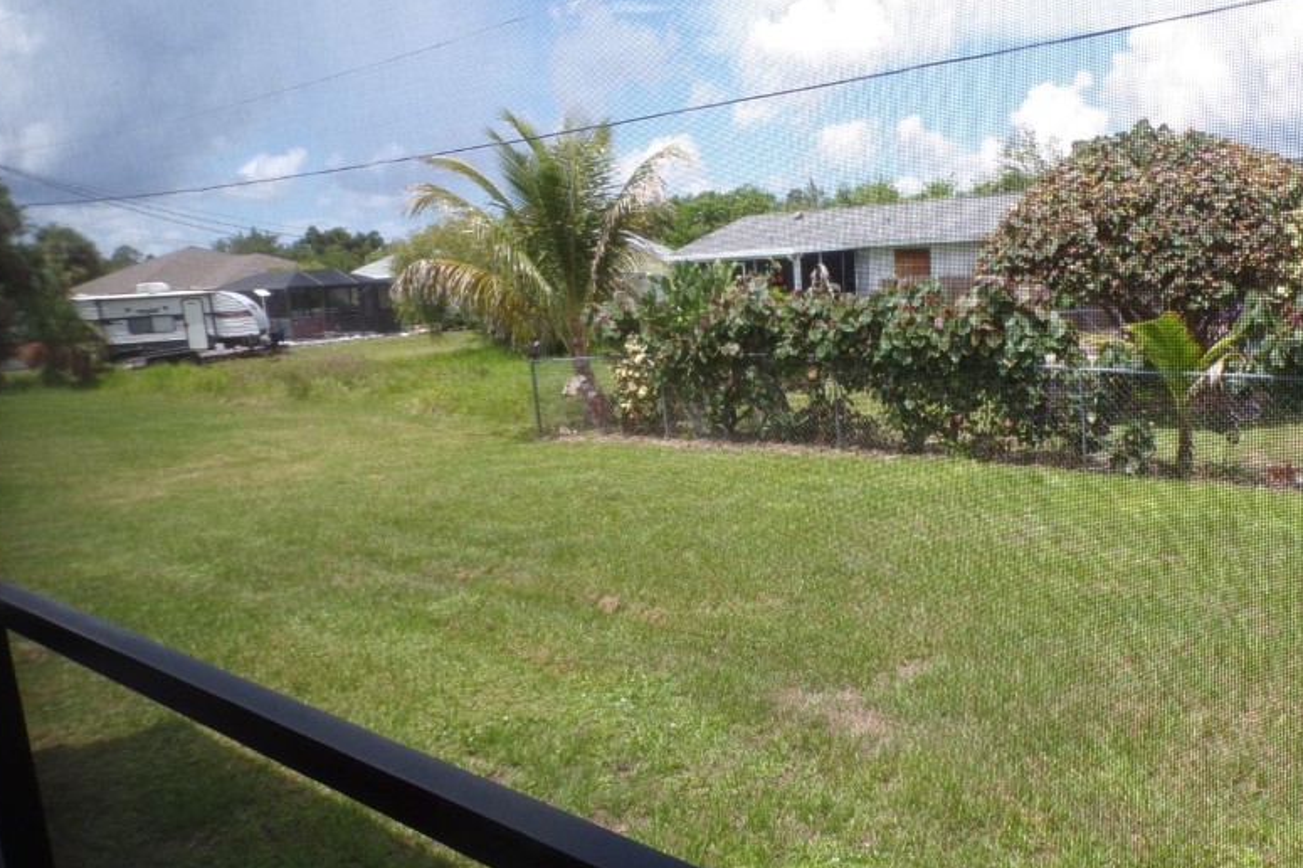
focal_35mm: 33
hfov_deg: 56.6
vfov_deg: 39.9
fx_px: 1194
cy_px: 495
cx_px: 809
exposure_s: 1/60
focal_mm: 4.3
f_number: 8
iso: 80
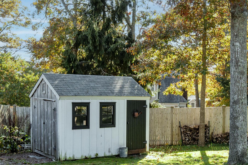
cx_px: 131
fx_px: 330
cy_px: 112
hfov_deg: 41.2
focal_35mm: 48
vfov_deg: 27.8
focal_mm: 17
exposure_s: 1/160
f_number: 5
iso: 200
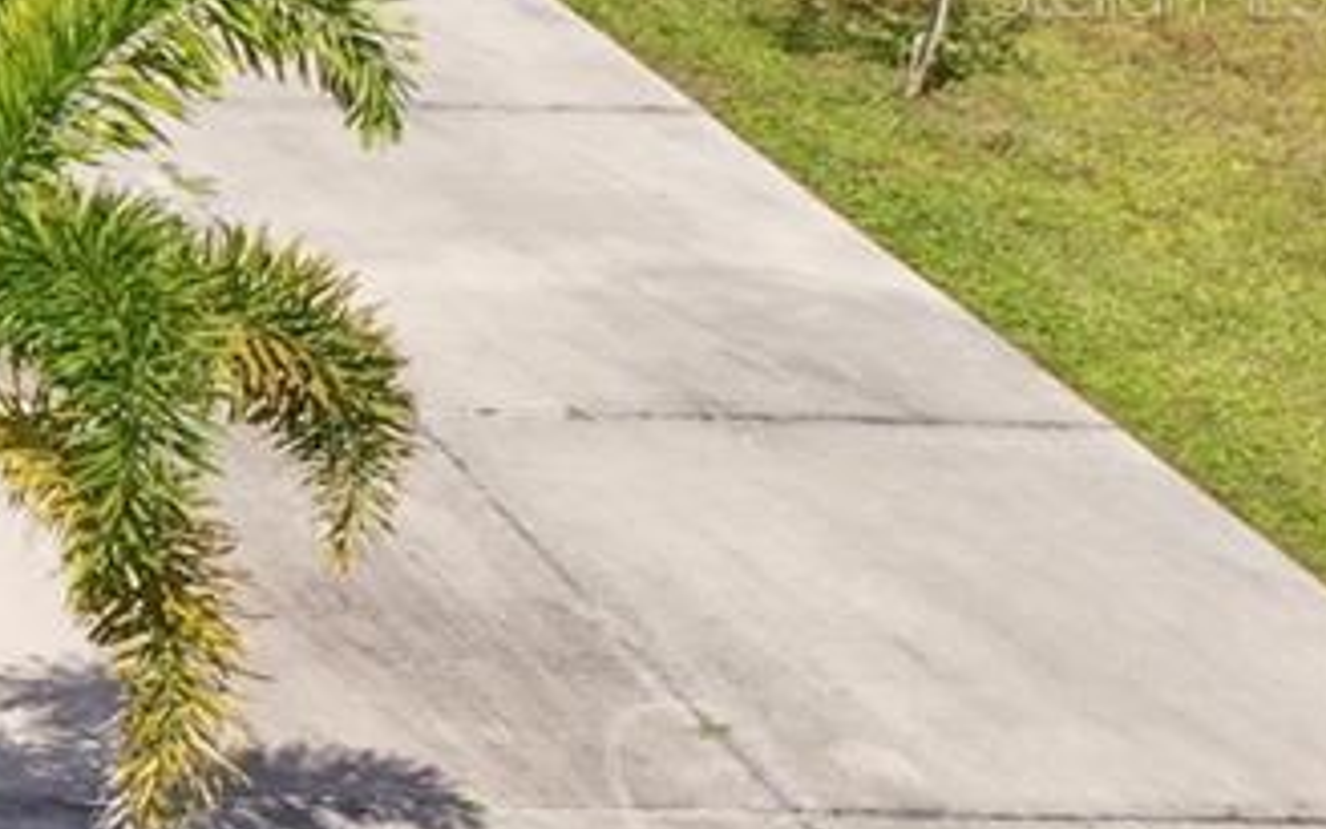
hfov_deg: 12.0
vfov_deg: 9.4
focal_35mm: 139
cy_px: -12
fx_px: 5023
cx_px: -1888
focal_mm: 10.26
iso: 100
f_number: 6.3
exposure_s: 1/500
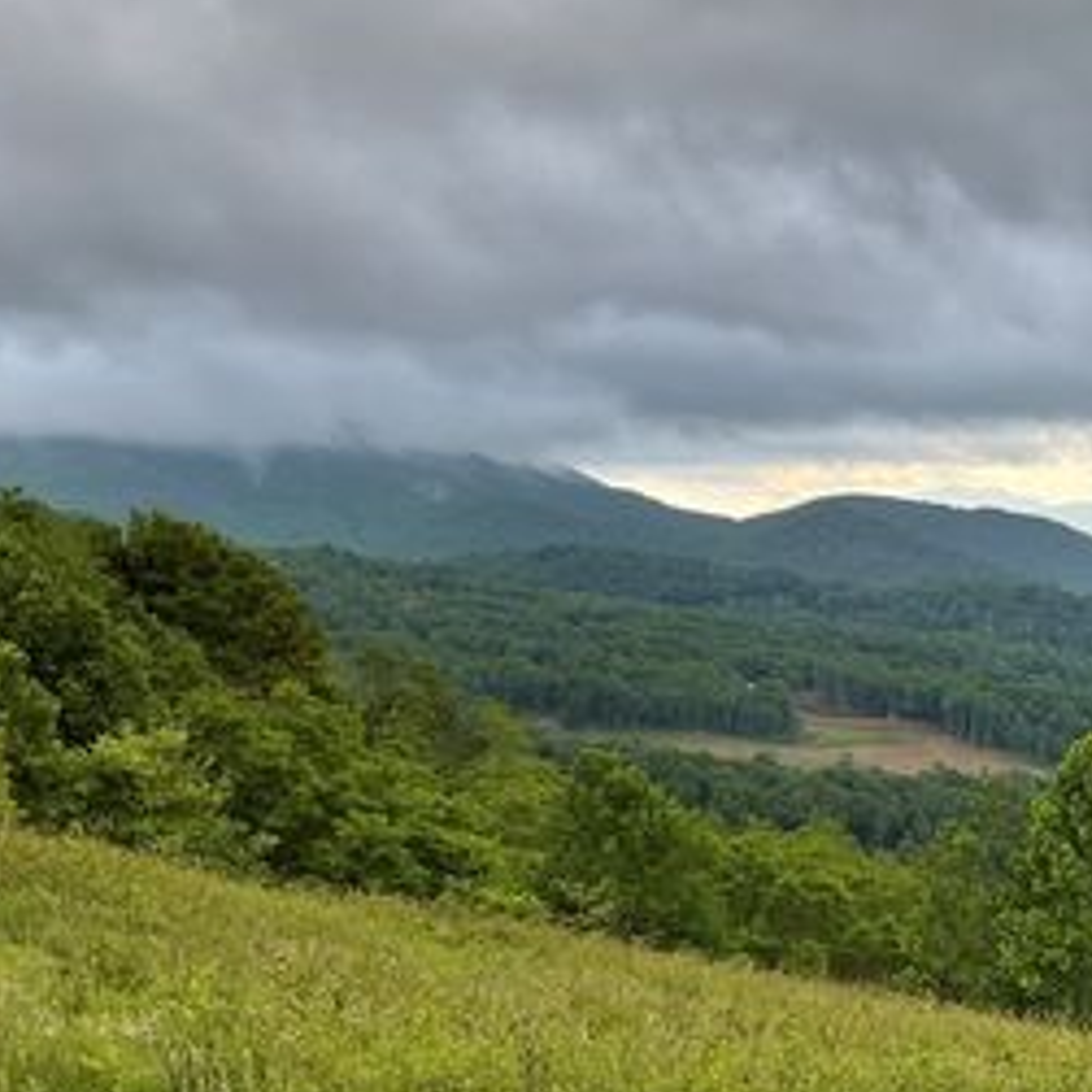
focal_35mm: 51
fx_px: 1820
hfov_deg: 31.9
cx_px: 966
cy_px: 642
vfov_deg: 33.3
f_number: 1.8
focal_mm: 3
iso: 25
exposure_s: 1/122
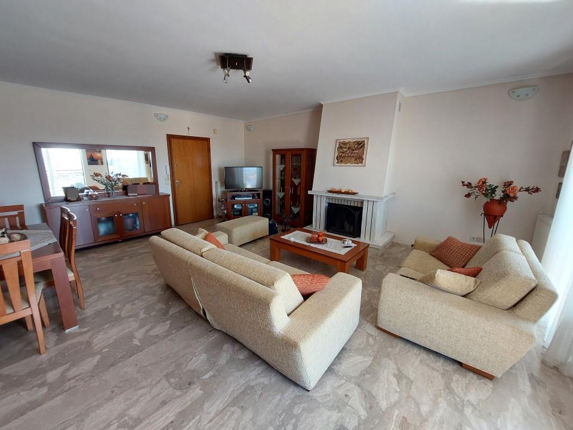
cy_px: 215
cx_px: 286
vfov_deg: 89.9
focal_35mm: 13
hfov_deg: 106.2
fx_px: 215
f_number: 2.2
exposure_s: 1/50
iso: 64
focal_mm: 1.74
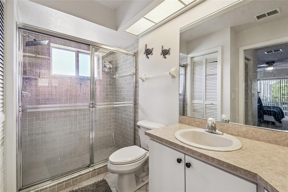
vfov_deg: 77.3
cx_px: 144
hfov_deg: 100.4
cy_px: 96
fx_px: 120
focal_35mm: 15
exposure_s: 1/2
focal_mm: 10
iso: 100
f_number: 7.1
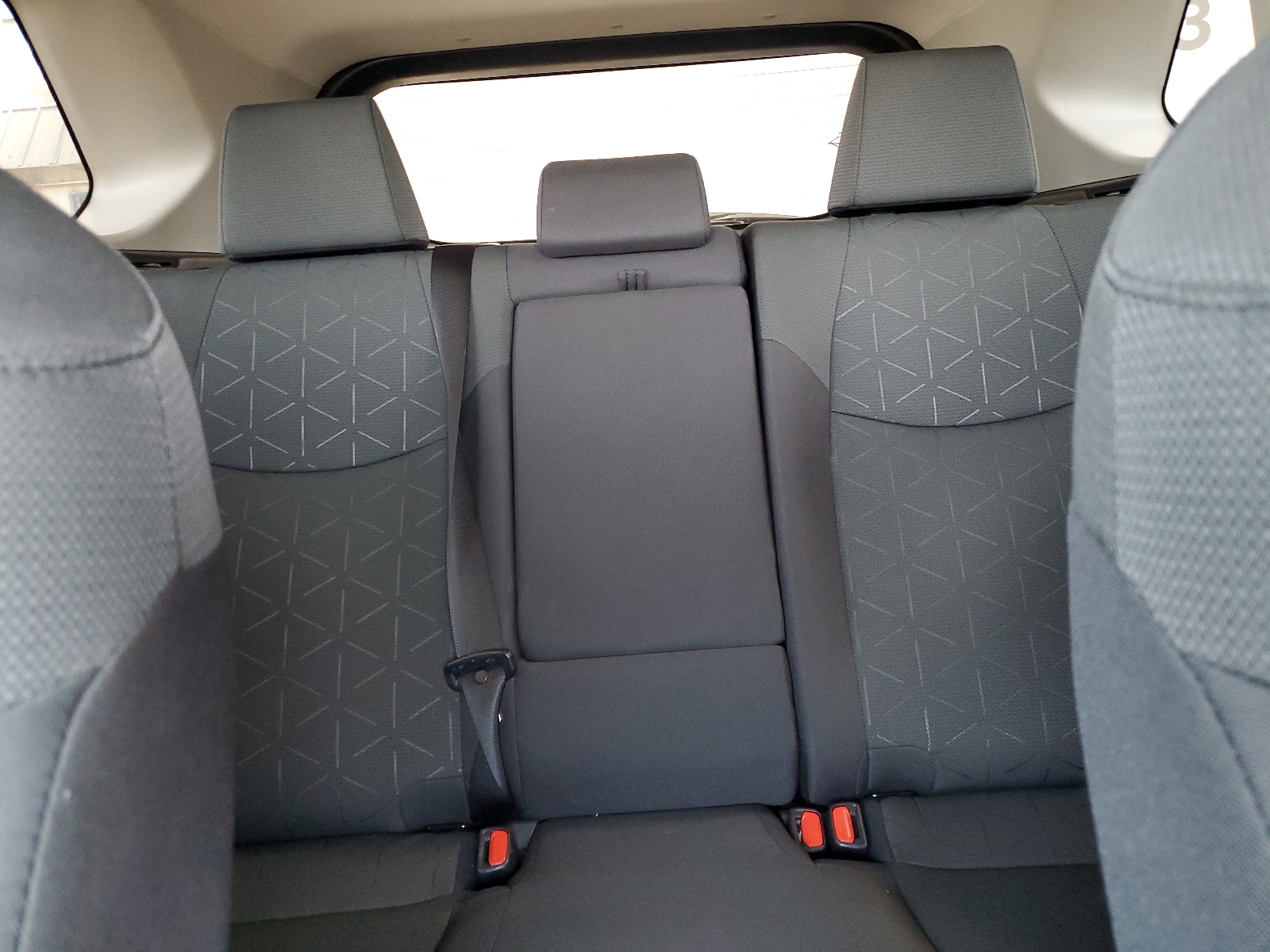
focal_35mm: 26
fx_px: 954
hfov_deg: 67.3
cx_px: 635
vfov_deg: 53.1
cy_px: 476
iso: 287
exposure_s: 1/60.2
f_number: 1.5
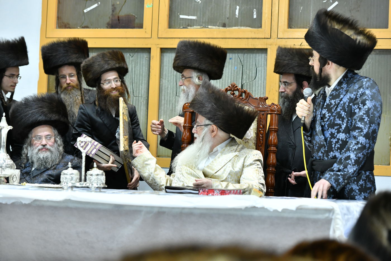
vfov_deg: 12.2
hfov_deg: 18.3
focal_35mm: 112
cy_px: 130
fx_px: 1216
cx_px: 196
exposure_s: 1/125
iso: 1600
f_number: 5
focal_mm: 112
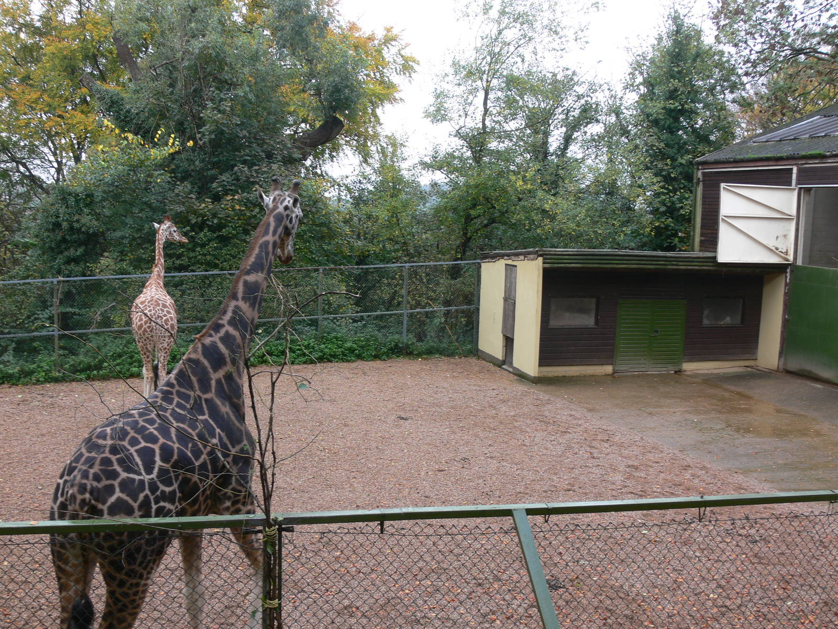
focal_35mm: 35
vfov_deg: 40.7
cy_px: 314
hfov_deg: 52.6
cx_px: 419
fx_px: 847
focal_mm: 7.4
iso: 80
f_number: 4
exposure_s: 1/60
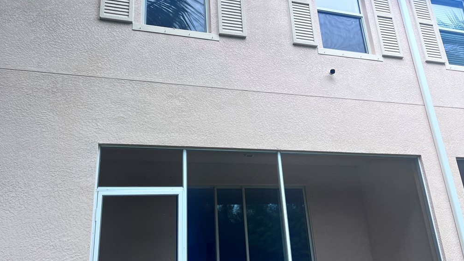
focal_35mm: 29
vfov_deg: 40.1
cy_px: 146
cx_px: 236
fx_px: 357
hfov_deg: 66.1
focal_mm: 5.7
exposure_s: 1/159
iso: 40
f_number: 1.5
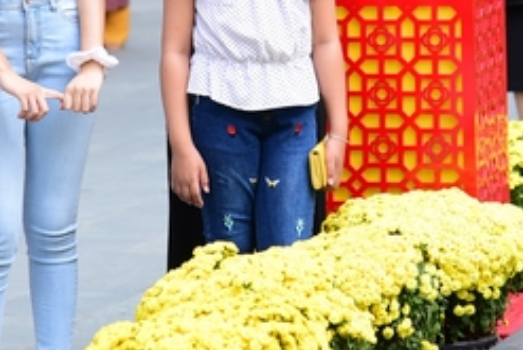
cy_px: -102
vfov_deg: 5.0
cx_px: 299
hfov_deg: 7.5
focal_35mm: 276
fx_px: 4012
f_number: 4.5
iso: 160
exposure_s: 1/200
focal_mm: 105
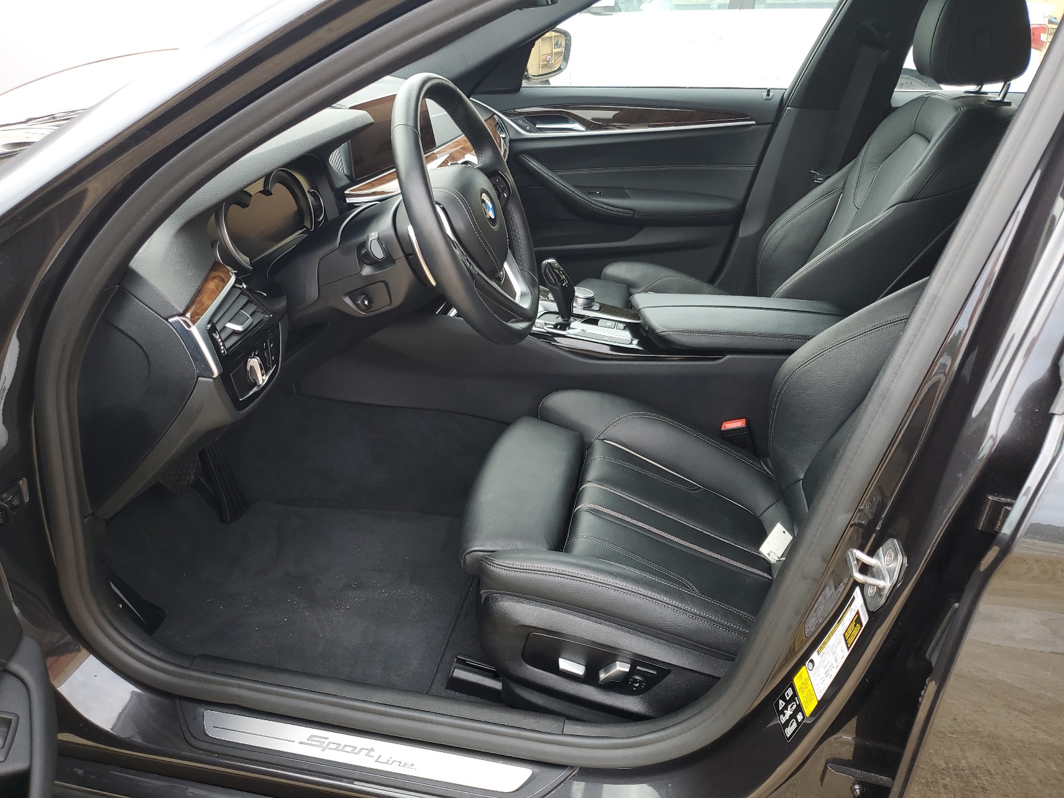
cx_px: 532
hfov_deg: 67.3
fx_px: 799
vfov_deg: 53.1
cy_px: 399
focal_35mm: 26
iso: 50
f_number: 1.5
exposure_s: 1/244
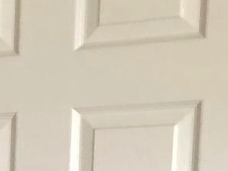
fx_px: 1289
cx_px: -437
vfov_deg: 7.2
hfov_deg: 8.6
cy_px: 391
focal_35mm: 196
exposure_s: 1/17
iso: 40
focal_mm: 3.99
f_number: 1.8
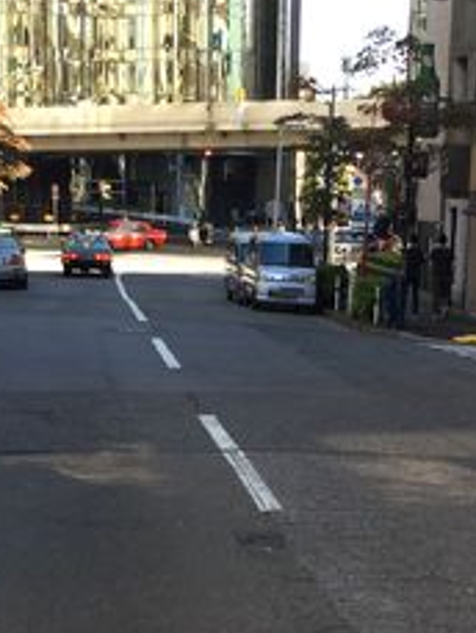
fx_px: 1484
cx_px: 271
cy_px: 575
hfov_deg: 18.2
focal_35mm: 81
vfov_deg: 23.4
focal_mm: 4.15
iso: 32
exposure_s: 1/211
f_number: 2.2
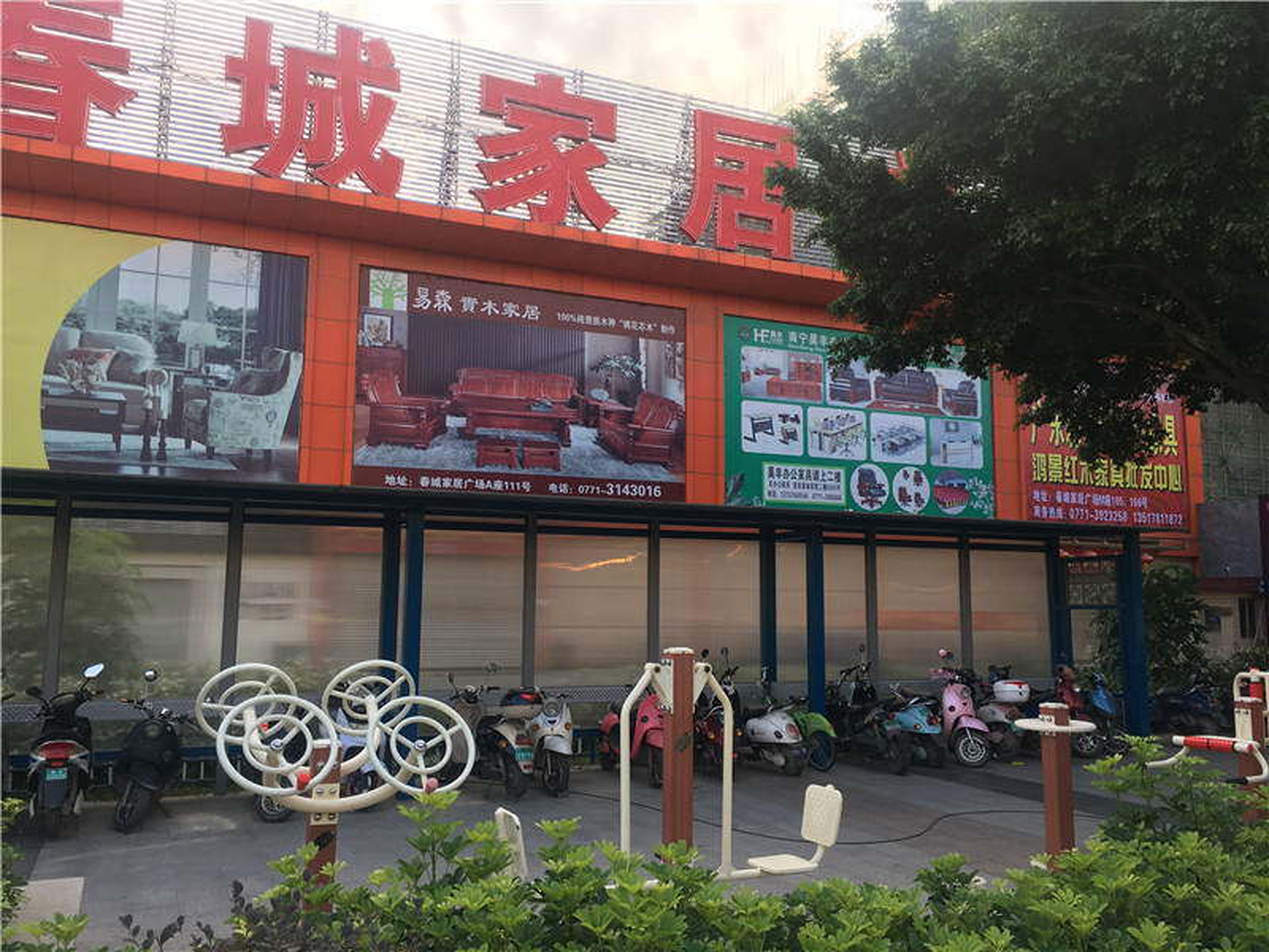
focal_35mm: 29
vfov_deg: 48.2
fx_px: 1063
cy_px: 476
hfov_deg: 61.7
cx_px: 634
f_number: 2.2
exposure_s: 1/167
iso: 25
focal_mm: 4.15
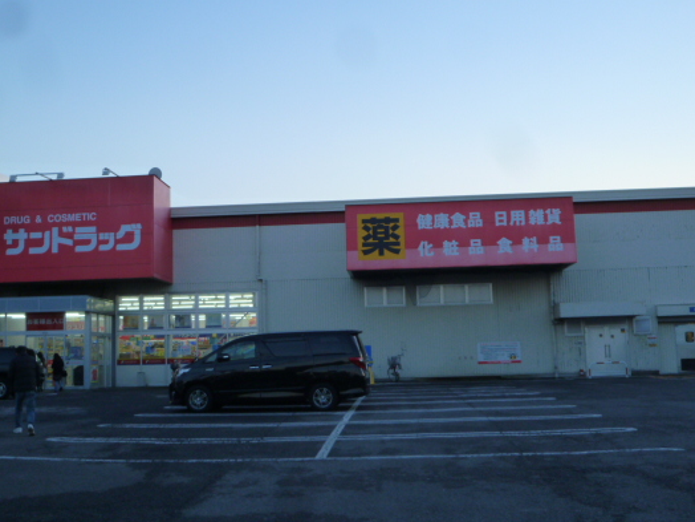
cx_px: 316
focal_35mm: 44
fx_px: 883
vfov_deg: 32.9
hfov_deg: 42.9
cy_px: 240
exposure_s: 1/80
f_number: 3.3
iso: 125
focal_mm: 6.3
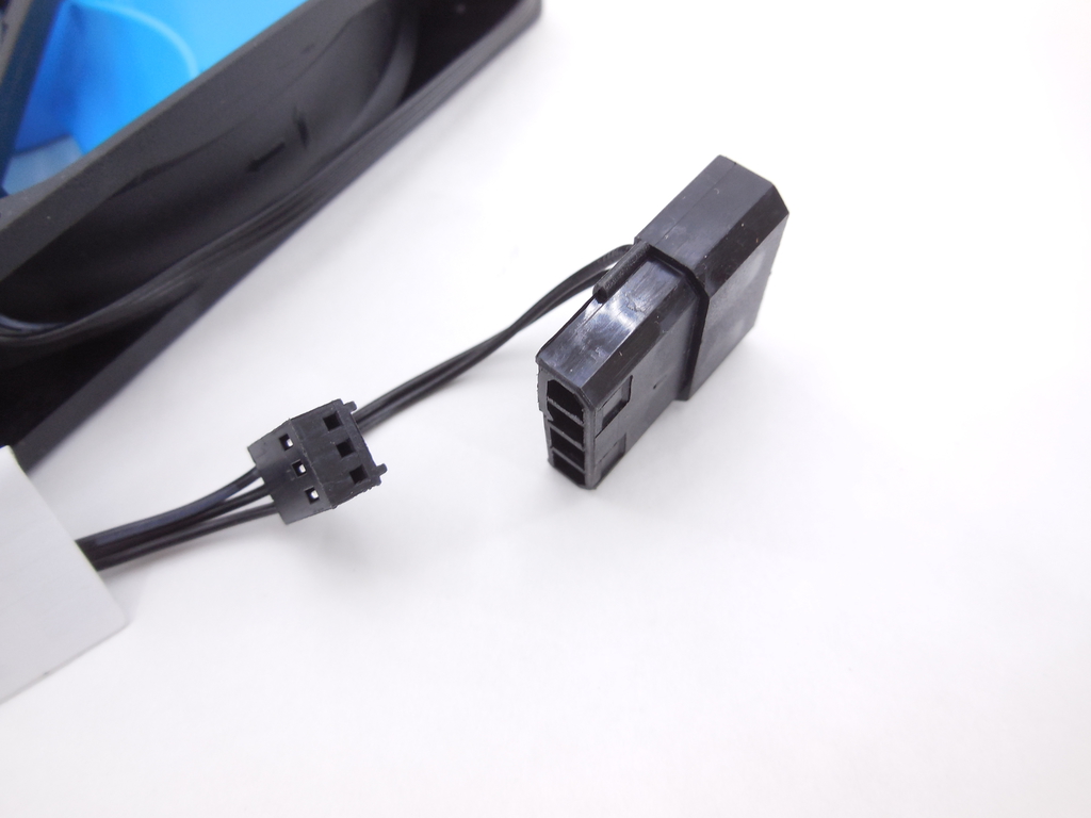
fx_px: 788
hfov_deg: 69.4
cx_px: 546
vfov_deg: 54.9
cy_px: 409
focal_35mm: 25
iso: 125
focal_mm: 4.5
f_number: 3.1
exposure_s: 1/50
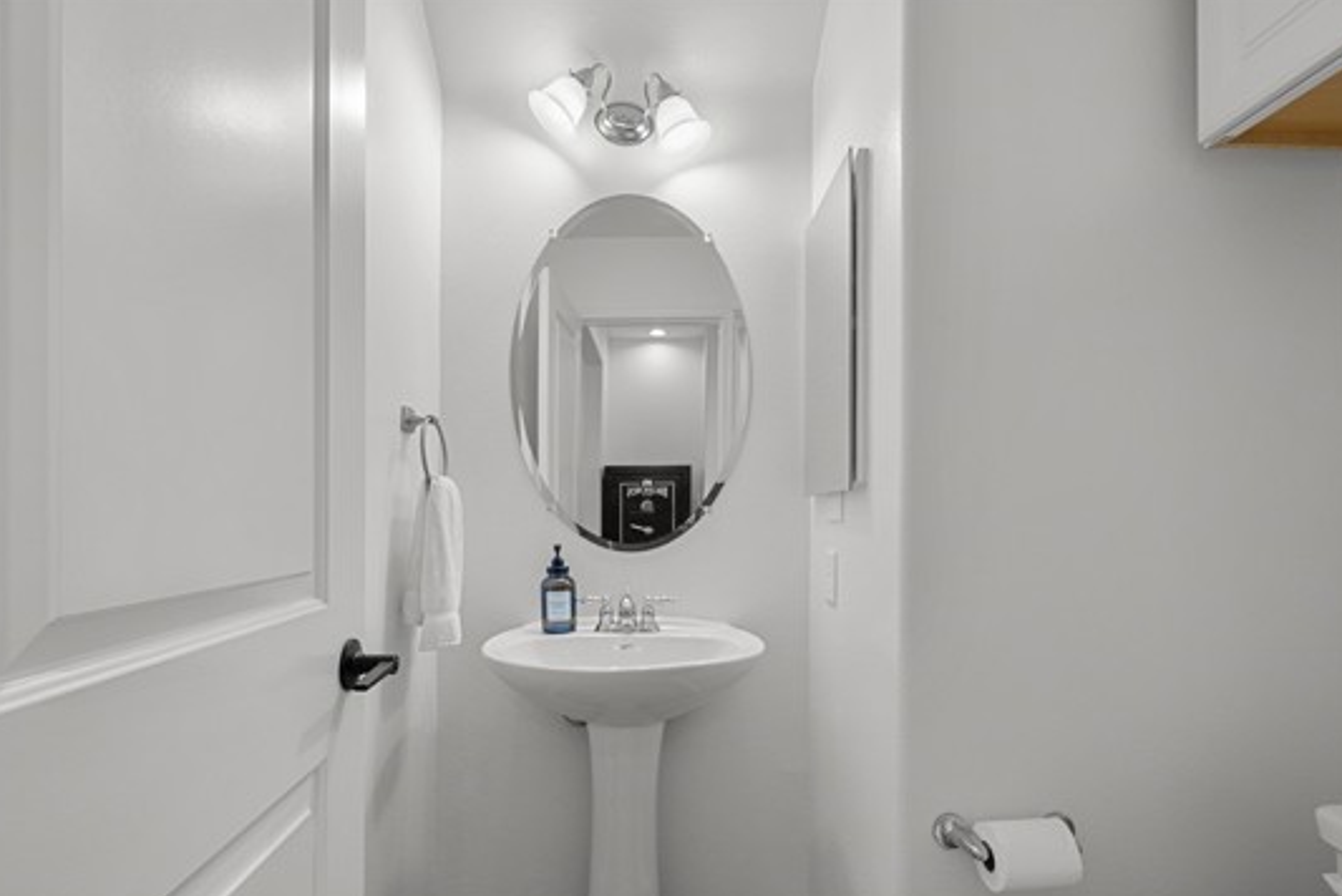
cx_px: 650
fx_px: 671
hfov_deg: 89.9
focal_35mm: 18
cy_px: 525
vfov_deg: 67.0
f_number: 9
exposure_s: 1/20
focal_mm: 15
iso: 640
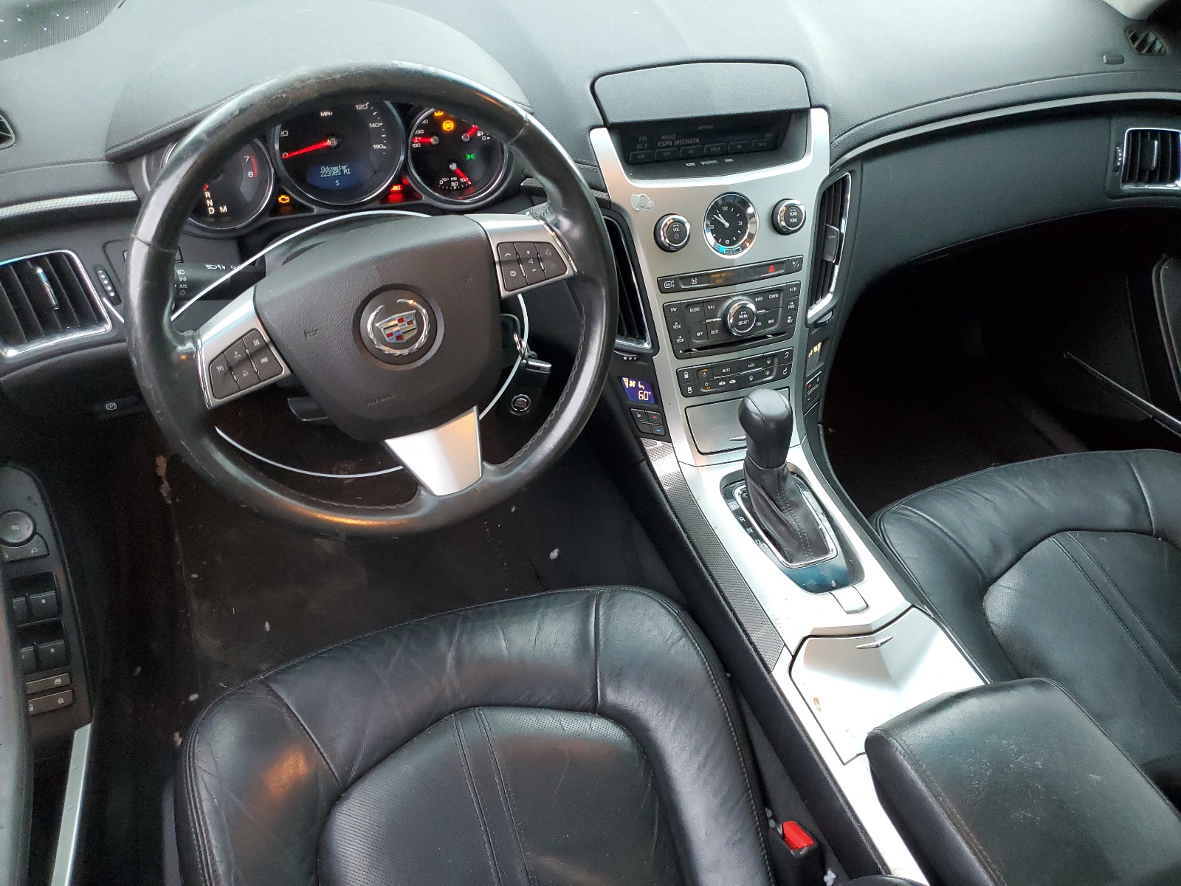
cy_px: 443
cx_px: 590
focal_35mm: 26
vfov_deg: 53.1
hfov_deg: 67.3
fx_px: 887
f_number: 1.5
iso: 369
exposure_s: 1/60.2
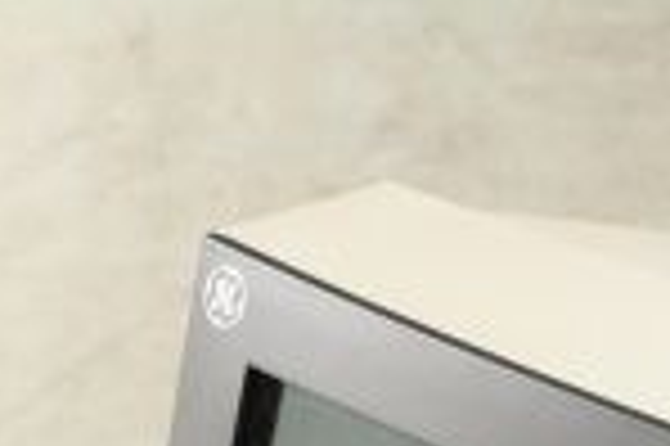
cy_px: 890
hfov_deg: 10.1
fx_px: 3755
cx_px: 764
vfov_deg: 6.6
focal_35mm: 202
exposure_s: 1/125
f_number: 7.1
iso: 1600
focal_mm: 50
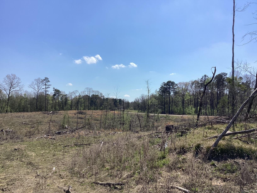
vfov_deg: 45.4
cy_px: 96
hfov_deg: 58.4
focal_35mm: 31
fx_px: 230
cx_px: 128
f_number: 2.4
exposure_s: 1/2203
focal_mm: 3.3
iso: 25
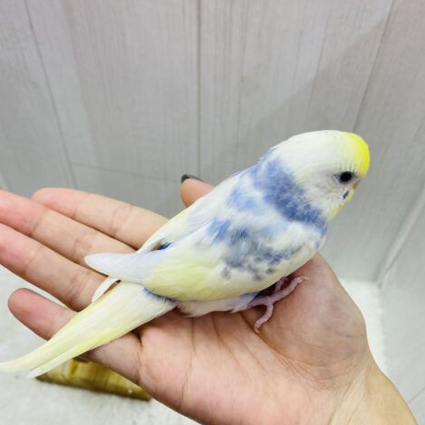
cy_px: 216
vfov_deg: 54.0
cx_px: 225
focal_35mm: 30
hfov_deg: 54.0
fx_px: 417
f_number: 1.8
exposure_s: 1/100
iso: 64
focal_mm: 4.25
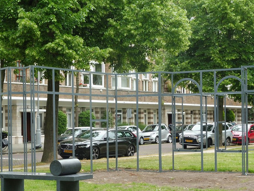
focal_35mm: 96
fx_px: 704
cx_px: 119
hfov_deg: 20.4
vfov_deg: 15.4
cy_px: 100
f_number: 5.2
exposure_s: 1/80
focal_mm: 15.1
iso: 100
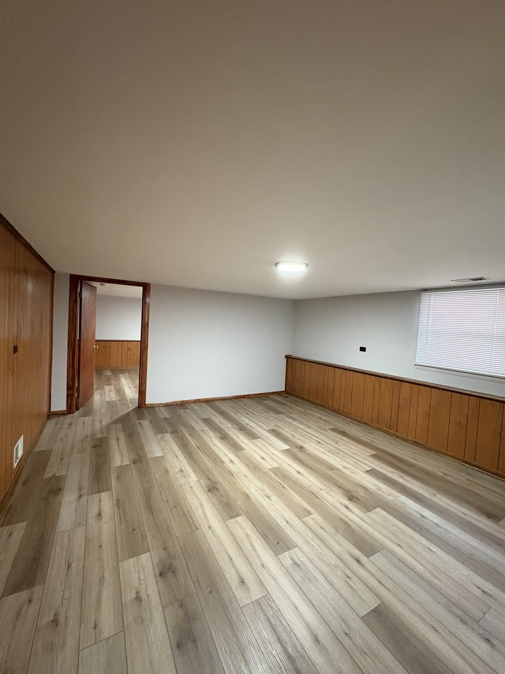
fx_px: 272
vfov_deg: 102.1
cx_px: 252
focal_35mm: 14
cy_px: 337
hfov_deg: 85.7
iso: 640
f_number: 2.2
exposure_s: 1/40
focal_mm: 2.22
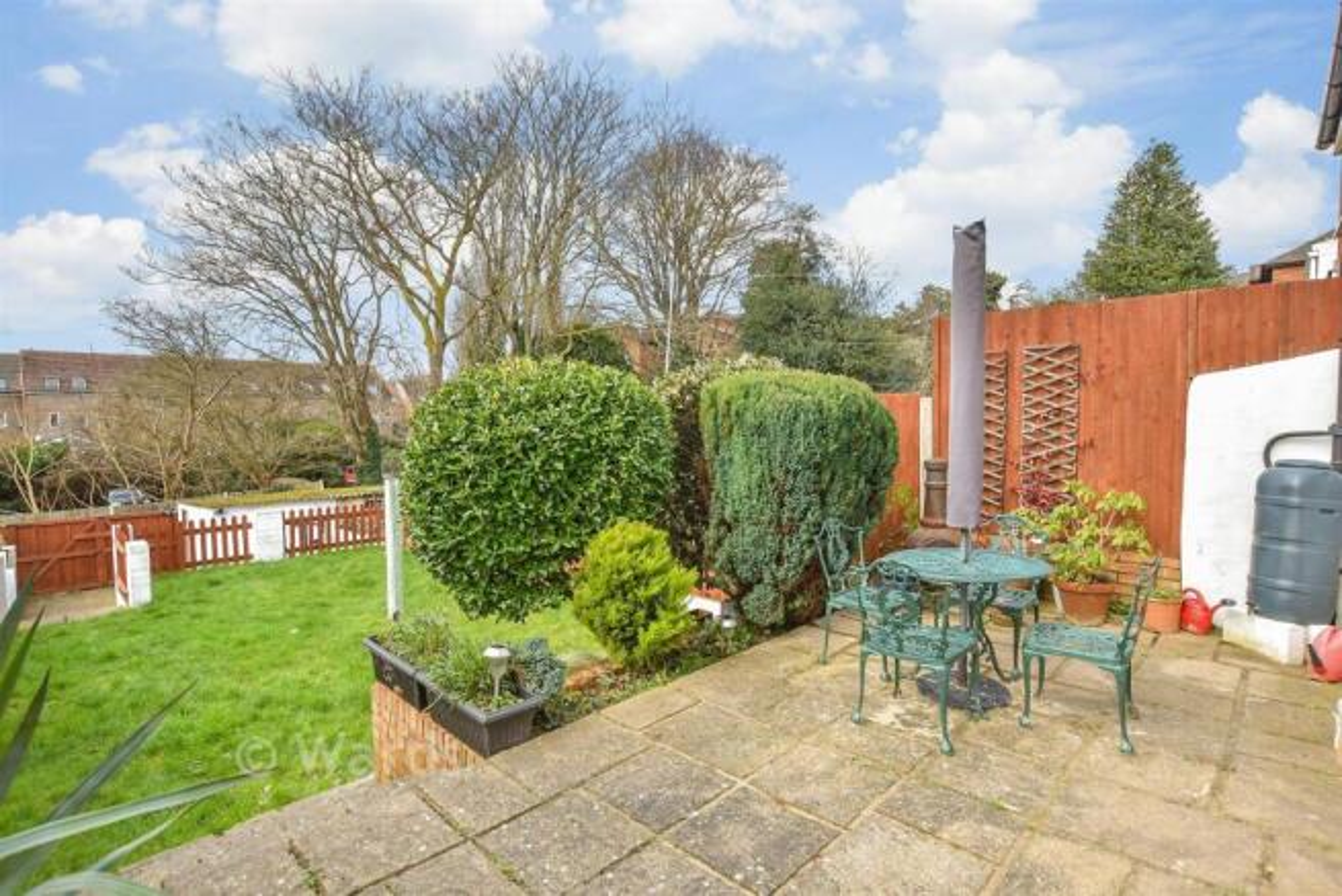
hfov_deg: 93.3
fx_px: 634
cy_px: 448
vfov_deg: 70.5
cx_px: 671
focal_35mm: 17
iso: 320
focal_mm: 11.5
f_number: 8
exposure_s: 1/160
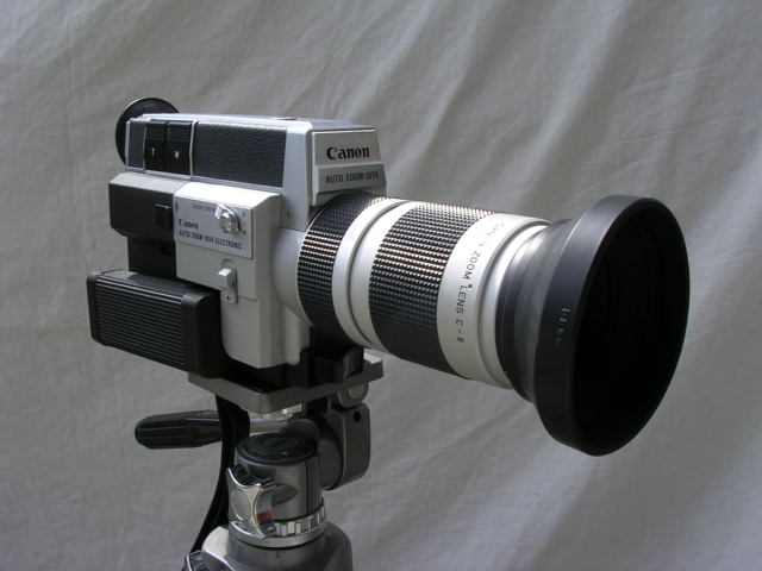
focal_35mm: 38
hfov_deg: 49.0
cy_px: 286
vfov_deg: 37.7
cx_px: 381
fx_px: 836
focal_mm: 5.8
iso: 100
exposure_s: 1/202
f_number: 5.6
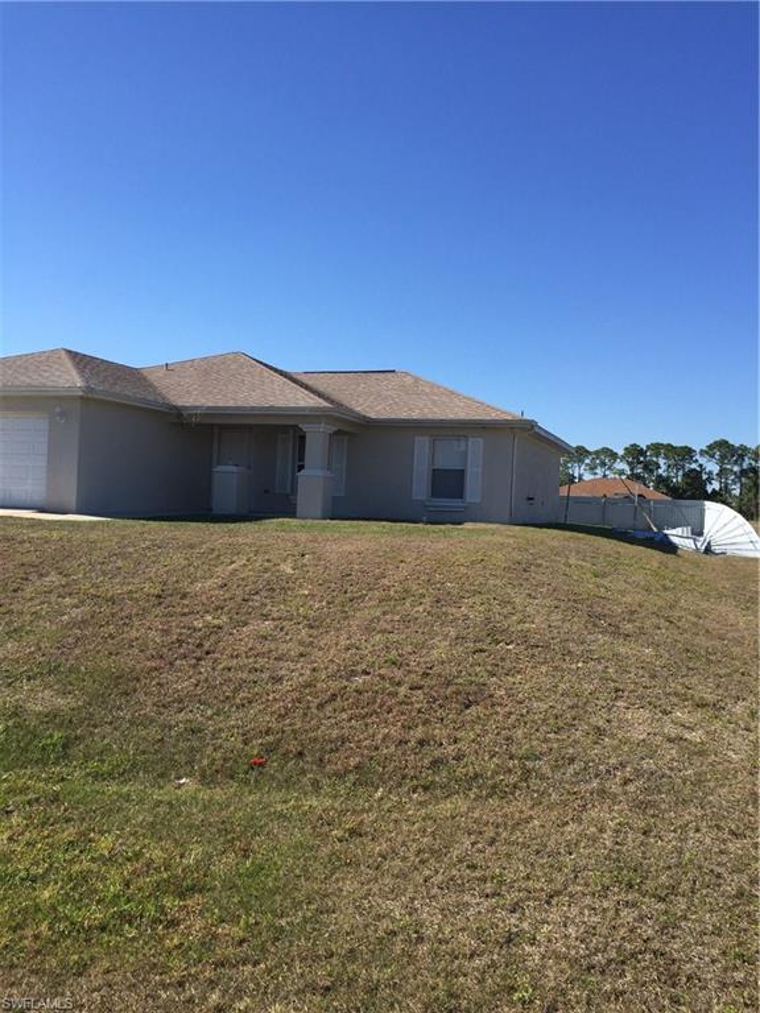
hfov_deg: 48.2
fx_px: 849
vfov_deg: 61.7
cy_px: 506
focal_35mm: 29
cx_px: 380
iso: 32
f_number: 2.2
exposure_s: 1/1980
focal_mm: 4.15
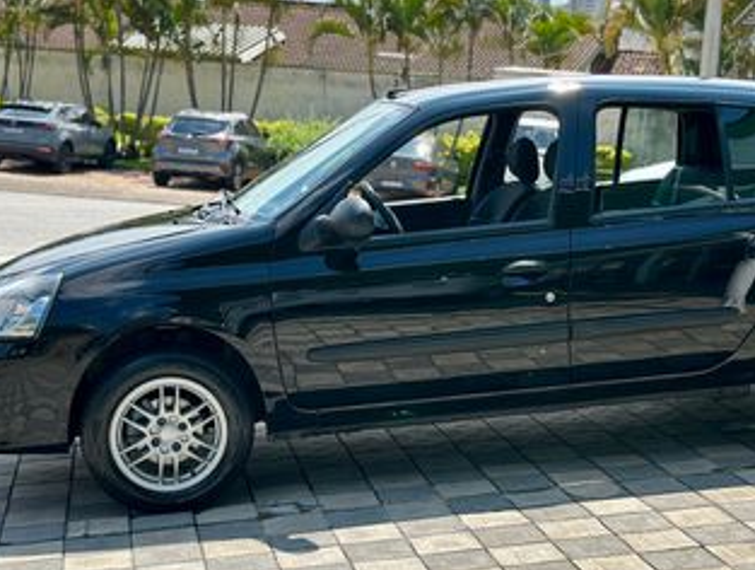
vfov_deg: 20.5
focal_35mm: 72
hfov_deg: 26.9
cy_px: 232
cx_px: 478
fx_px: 1573
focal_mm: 6.86
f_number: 1.78
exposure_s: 1/2028
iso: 80
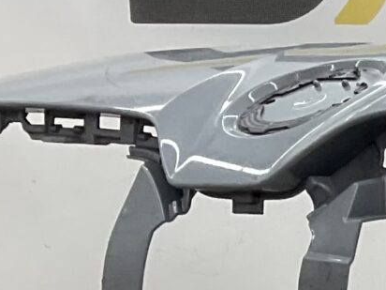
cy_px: 470
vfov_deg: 8.0
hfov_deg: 9.6
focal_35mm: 180
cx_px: 970
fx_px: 2007
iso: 20
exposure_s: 1/100
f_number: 1.8
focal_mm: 3
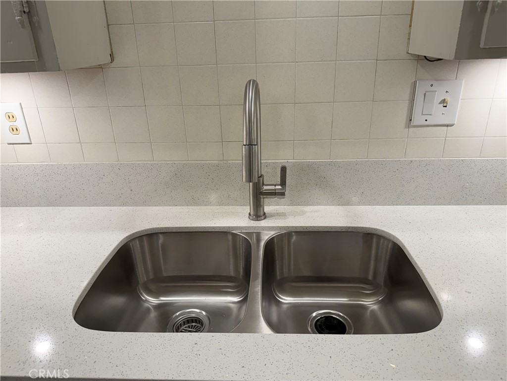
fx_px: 352
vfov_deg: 56.8
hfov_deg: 71.6
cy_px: 190
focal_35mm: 24
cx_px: 254
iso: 160
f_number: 1.78
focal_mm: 6.76
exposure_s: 1/120
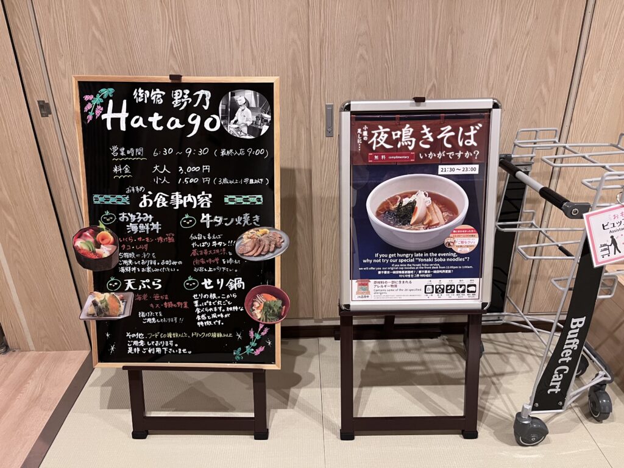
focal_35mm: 26
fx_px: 469
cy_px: 234
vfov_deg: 53.1
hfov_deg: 67.3
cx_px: 312
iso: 250
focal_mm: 5.1
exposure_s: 1/50
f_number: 1.6
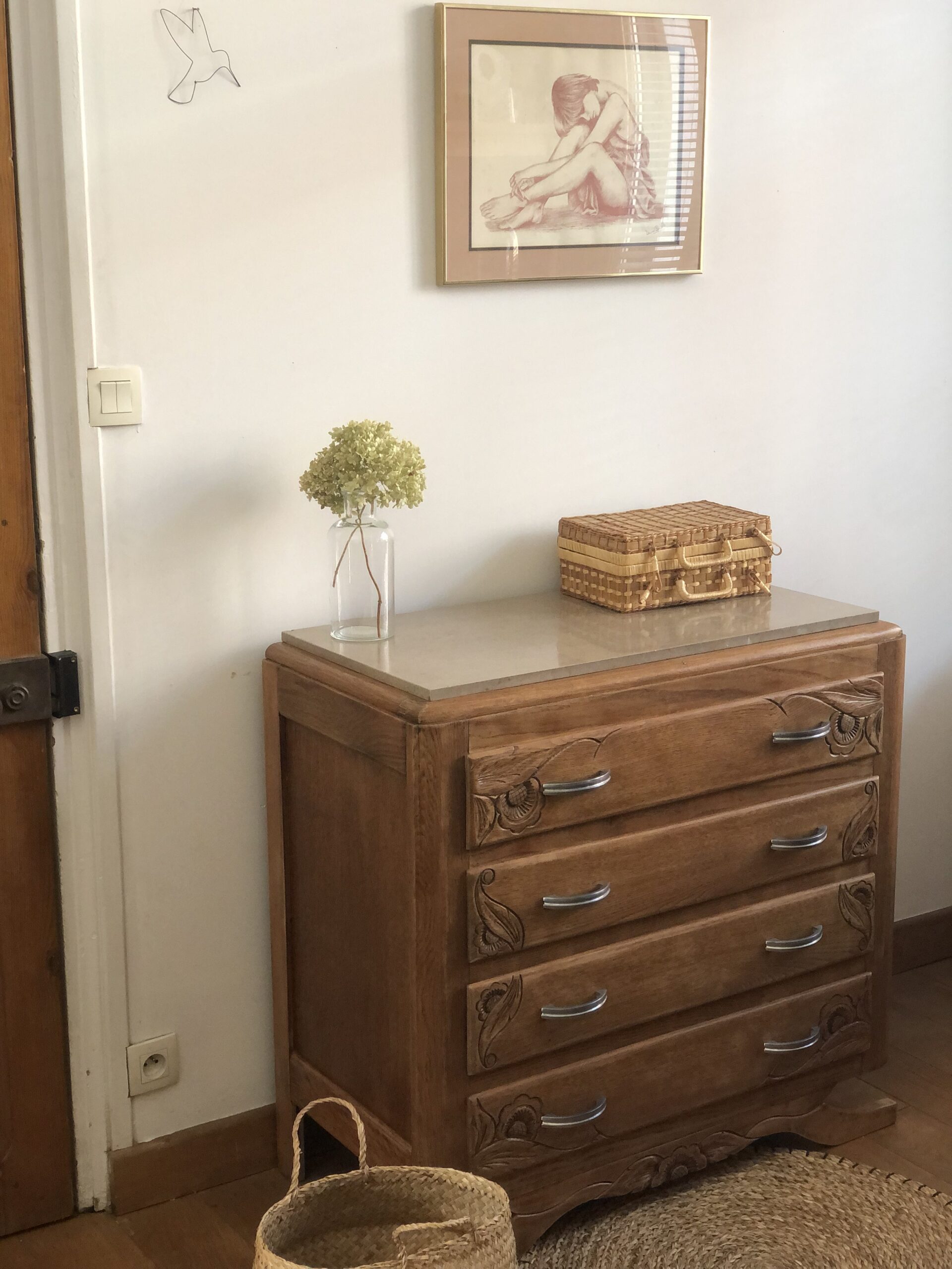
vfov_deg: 36.8
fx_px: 1907
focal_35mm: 52
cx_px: 476
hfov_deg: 28.0
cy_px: 634
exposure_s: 1/60
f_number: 2.4
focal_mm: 6
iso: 100
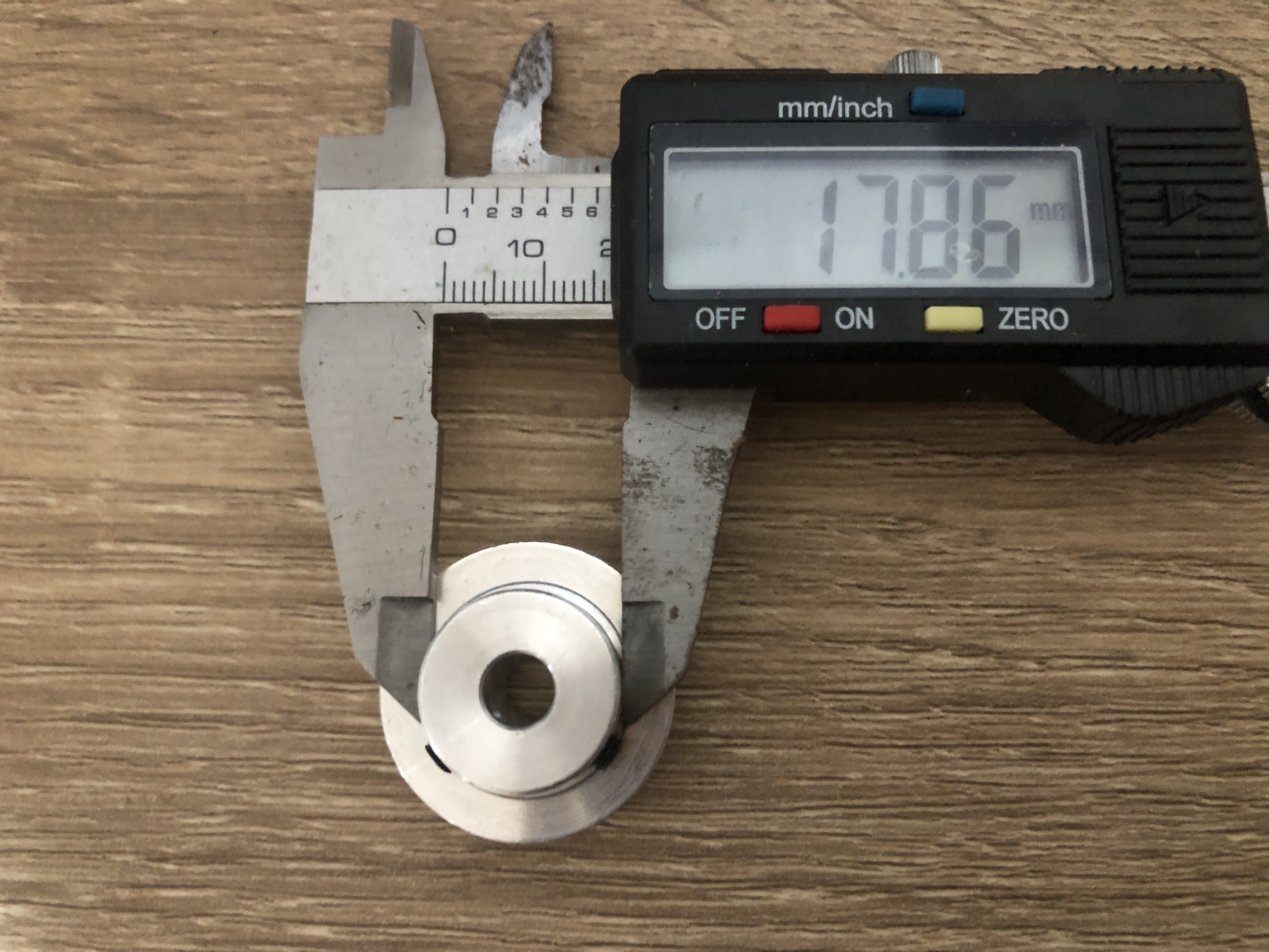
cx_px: 634
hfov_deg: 63.4
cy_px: 476
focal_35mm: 28
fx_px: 1026
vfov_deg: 49.7
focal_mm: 3.99
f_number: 1.8
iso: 100
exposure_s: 1/4
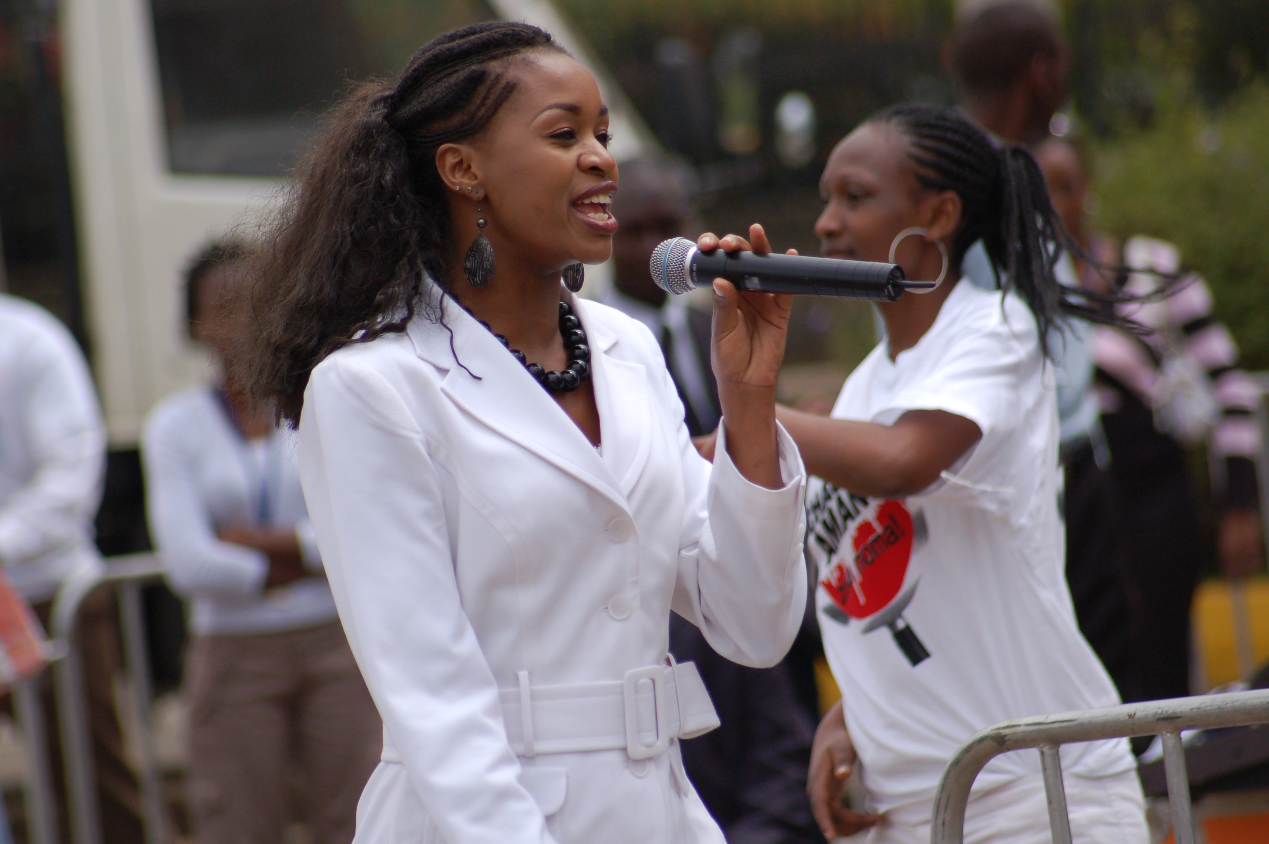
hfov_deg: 5.4
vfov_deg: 3.6
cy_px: 432
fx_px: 13558
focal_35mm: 385
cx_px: 618
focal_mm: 240
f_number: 5.3
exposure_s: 1/1250
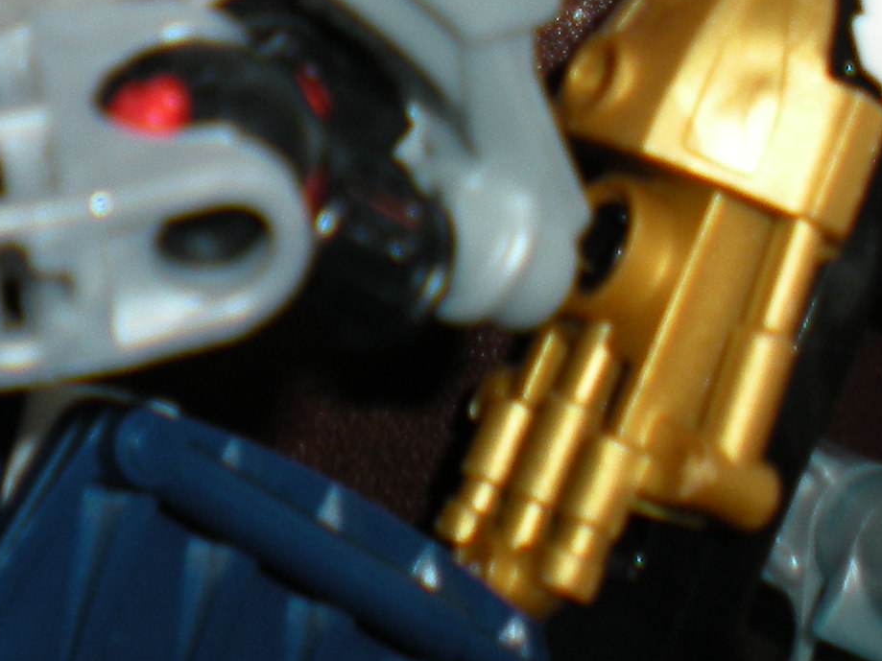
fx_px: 3439
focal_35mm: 135
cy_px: -428
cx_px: 752
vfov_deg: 10.5
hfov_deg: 14.5
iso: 64
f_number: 3.1
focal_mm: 6.3
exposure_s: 1/30
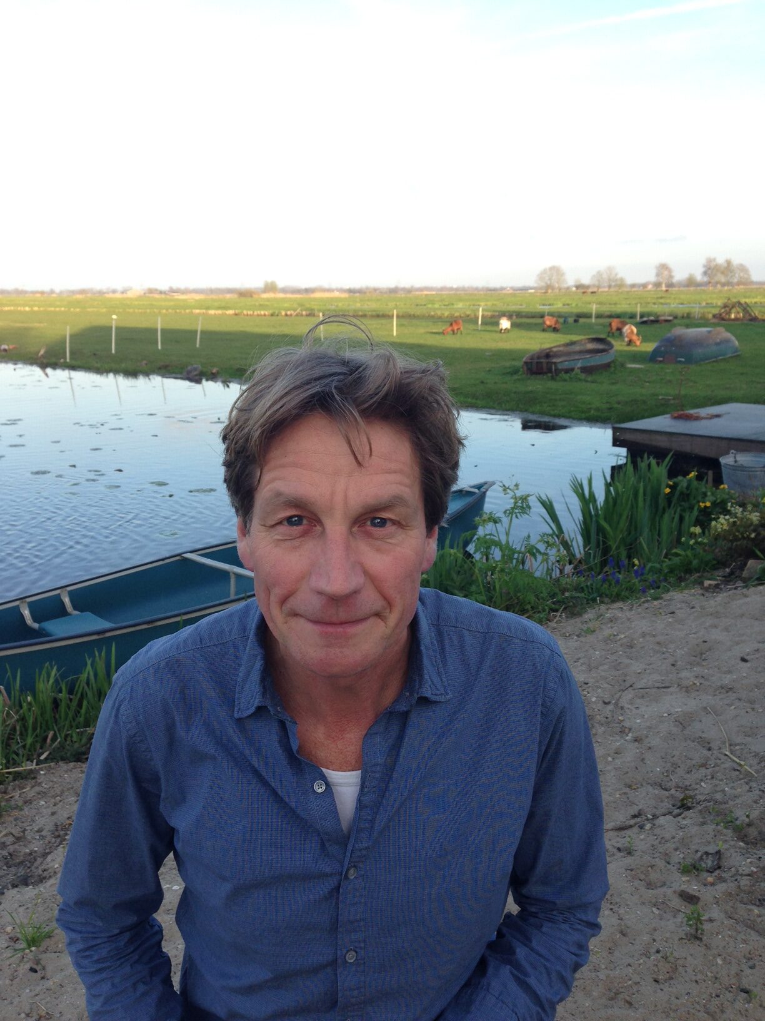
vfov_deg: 55.4
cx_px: 382
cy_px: 510
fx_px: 972
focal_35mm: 33
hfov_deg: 42.9
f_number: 2.4
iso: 50
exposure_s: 1/246
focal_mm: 4.12
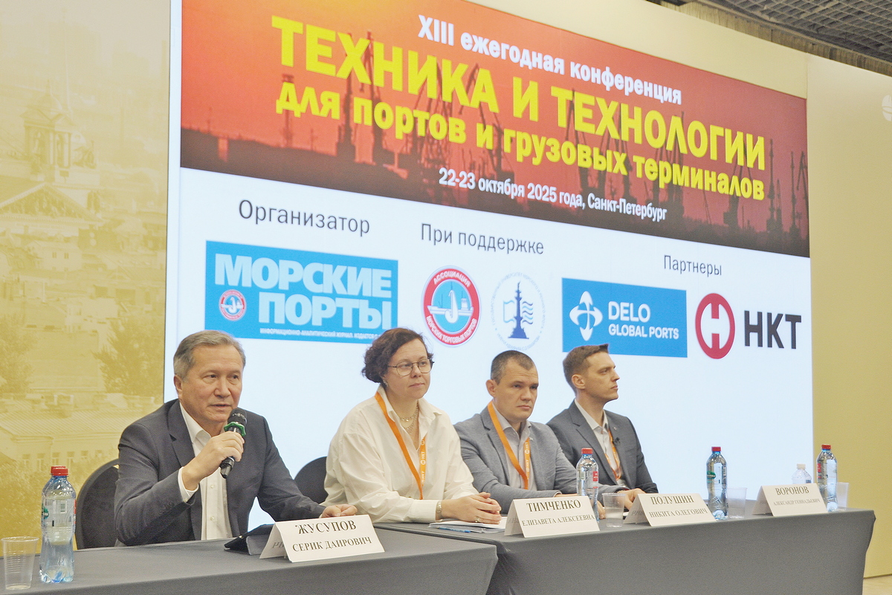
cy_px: 298
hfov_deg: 46.4
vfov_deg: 31.9
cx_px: 446
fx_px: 1041
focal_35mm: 42
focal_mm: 28
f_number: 4.5
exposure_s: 1/80
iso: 400
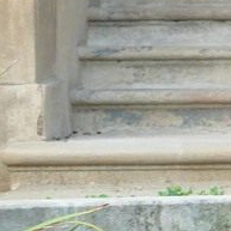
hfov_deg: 3.7
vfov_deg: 3.7
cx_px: 335
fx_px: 3609
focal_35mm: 478
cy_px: -66
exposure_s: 1/30
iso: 125
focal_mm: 29.3
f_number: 3.6
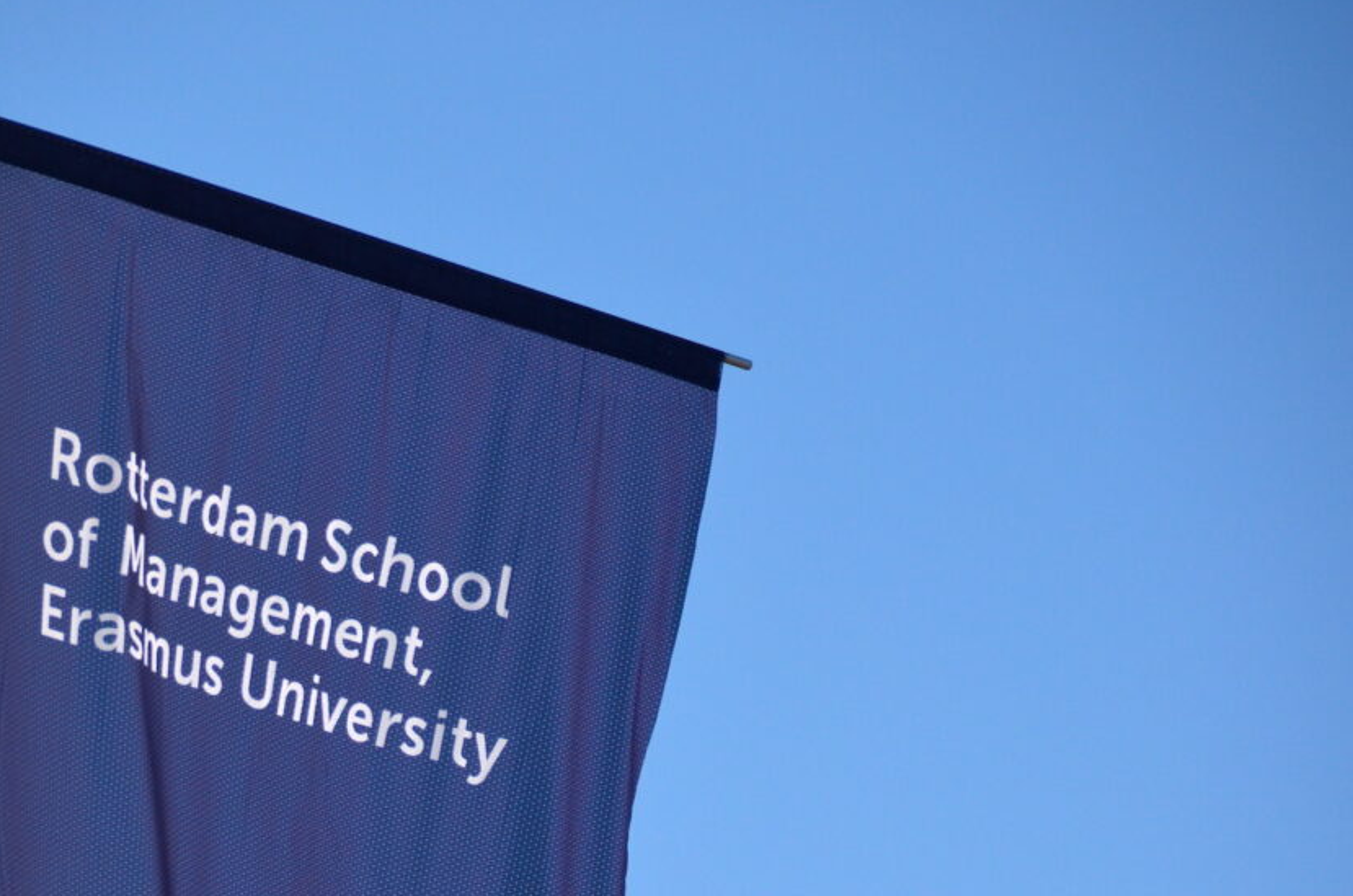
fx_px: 17364
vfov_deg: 3.0
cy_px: 635
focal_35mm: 463
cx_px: 465
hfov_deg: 4.5
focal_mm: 200
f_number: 6.3
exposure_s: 1/2500
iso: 400
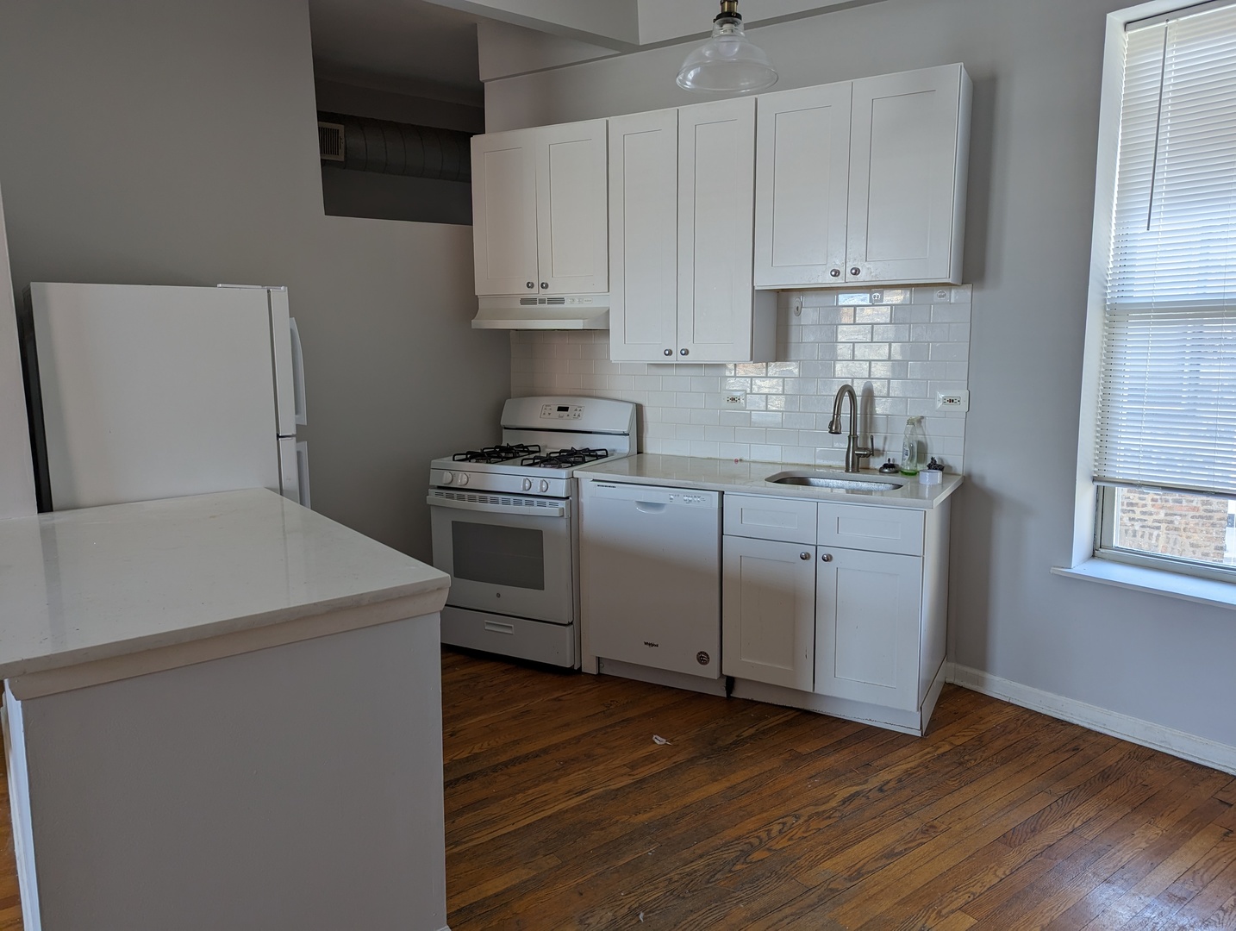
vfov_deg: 56.9
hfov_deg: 71.5
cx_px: 618
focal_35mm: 24
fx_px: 858
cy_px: 466
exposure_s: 1/41.5
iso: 44
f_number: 1.85
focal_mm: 6.81
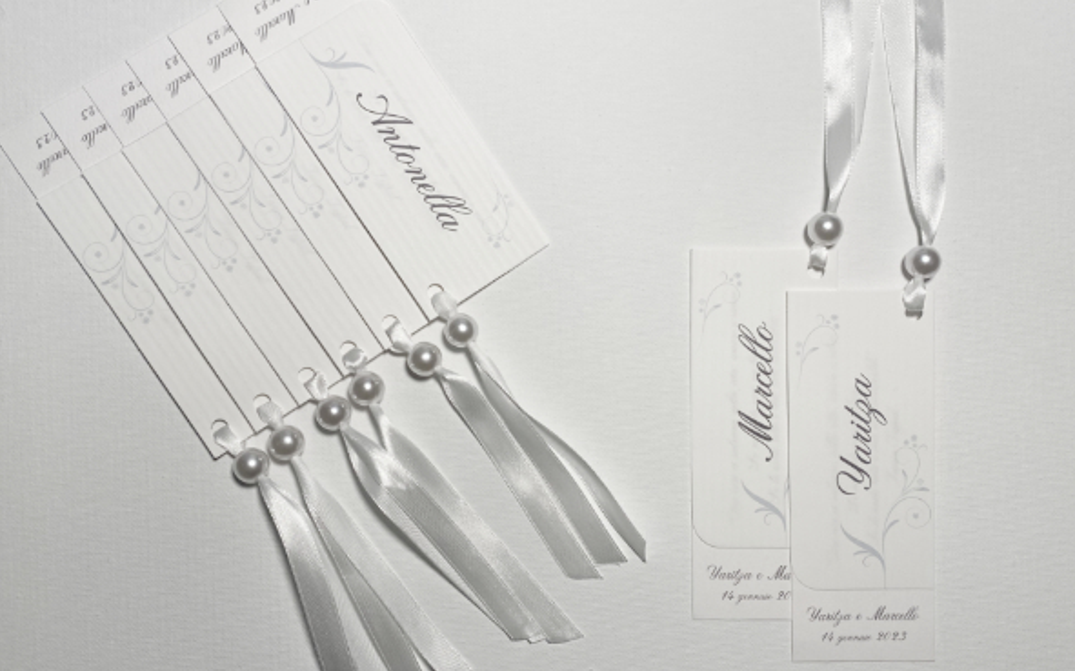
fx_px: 820
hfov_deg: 66.5
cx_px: 540
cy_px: 333
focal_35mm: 28
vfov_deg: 44.5
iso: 32
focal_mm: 4.2
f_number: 1.8
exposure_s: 1/151
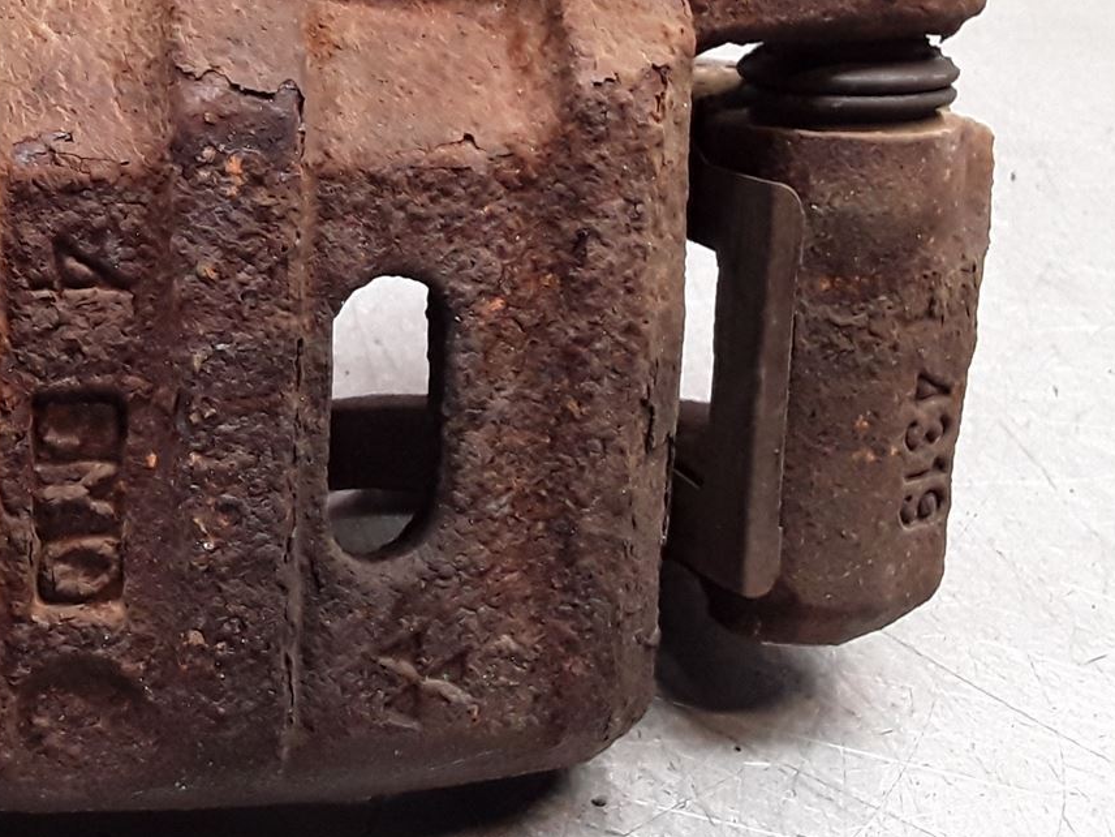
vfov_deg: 21.8
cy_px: 227
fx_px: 2158
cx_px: -35
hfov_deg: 27.1
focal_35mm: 67
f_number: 1.9
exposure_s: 1/50
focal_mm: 2.91
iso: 100
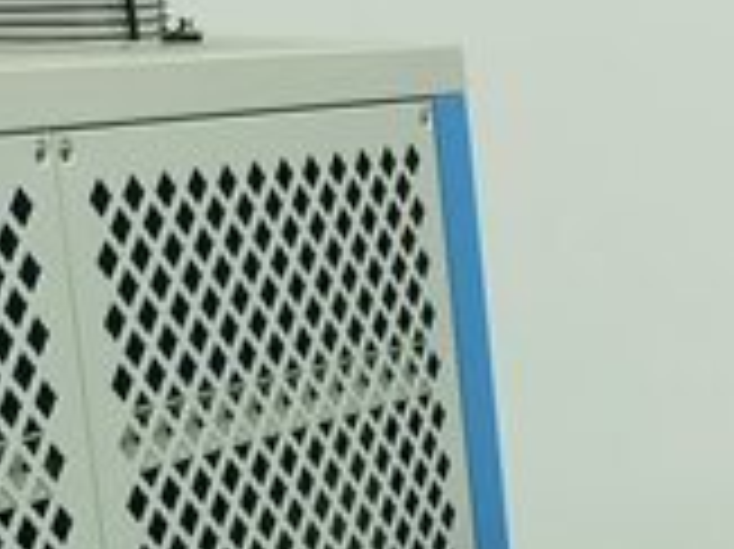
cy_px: 871
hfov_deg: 10.7
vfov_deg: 9.6
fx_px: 3157
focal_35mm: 149
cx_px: 1909
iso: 160
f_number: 1.9
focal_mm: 6.71
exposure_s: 1/100
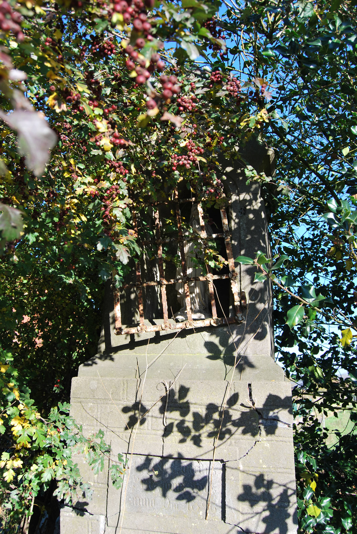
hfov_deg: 48.0
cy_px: 267
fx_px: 400
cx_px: 178
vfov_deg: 67.3
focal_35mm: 27
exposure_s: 1/125
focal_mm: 18
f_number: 5.6
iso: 100
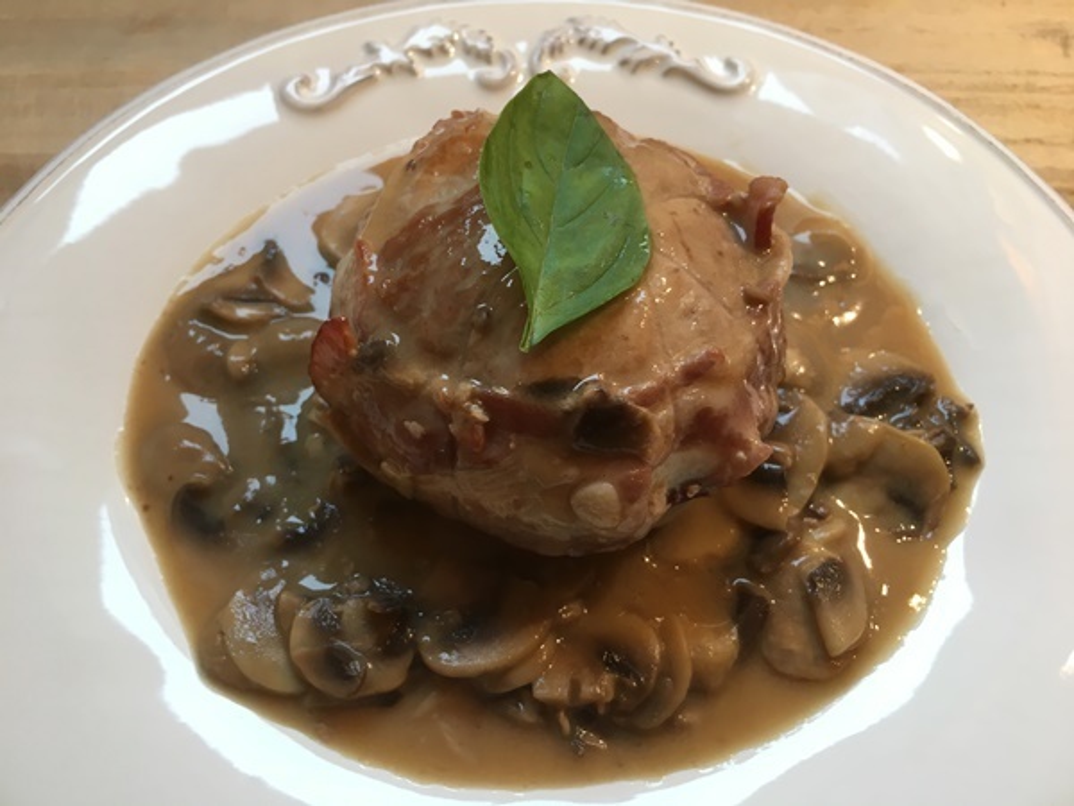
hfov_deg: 61.7
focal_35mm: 29
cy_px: 403
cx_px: 537
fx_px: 900
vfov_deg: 48.2
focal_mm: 4.15
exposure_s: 1/33
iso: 64
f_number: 2.2
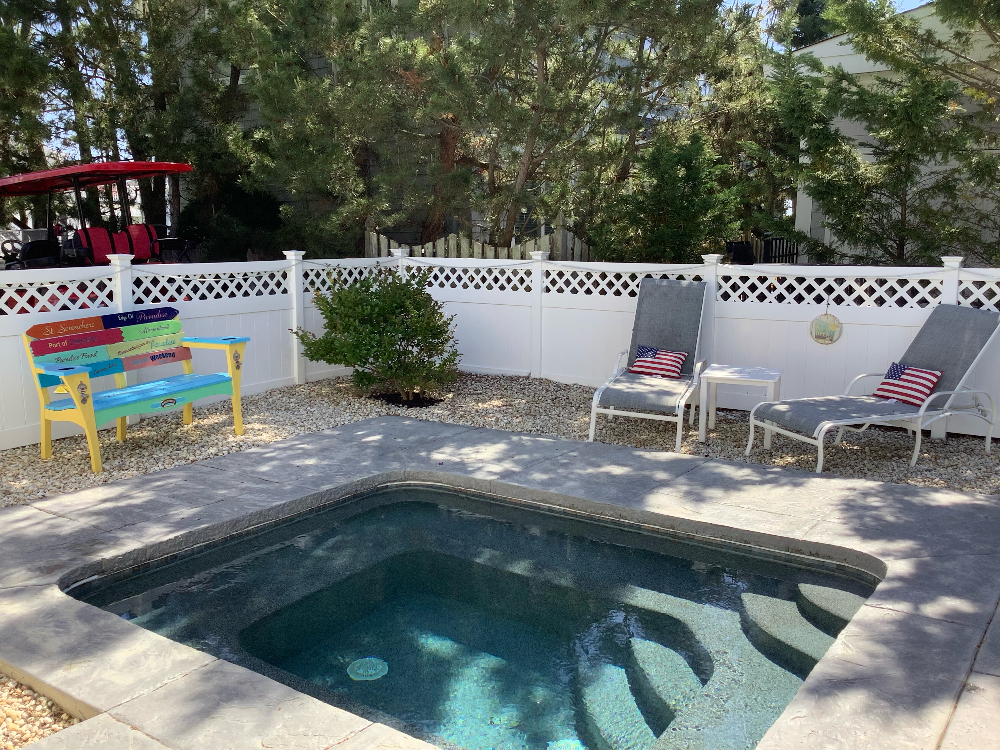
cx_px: 500
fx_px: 896
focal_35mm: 31
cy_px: 375
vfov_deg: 45.4
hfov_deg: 58.4
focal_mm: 3.3
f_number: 2.4
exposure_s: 1/354
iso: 25
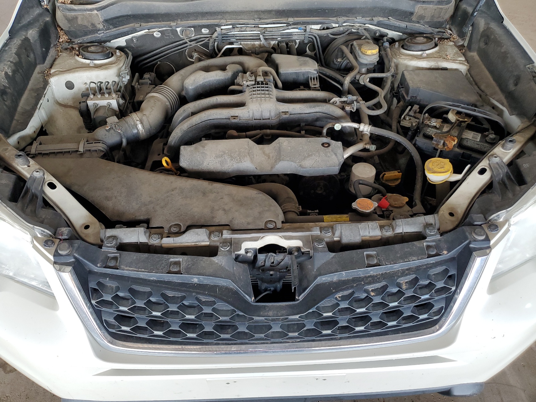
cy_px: 201
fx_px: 403
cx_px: 268
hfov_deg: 67.3
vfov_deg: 53.1
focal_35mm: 26
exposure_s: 1/120
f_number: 1.5
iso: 80
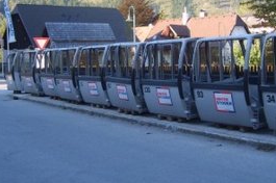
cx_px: 153
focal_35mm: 55
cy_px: 82
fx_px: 421
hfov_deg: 36.2
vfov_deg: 24.5
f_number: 2.8
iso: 50
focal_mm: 5.8
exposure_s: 1/125
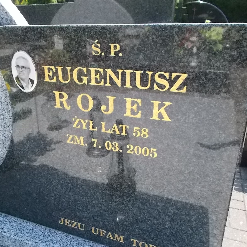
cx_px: 109
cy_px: 124
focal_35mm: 31
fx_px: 250
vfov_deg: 52.5
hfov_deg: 52.4
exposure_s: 1/200
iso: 400
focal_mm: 4.6
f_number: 8
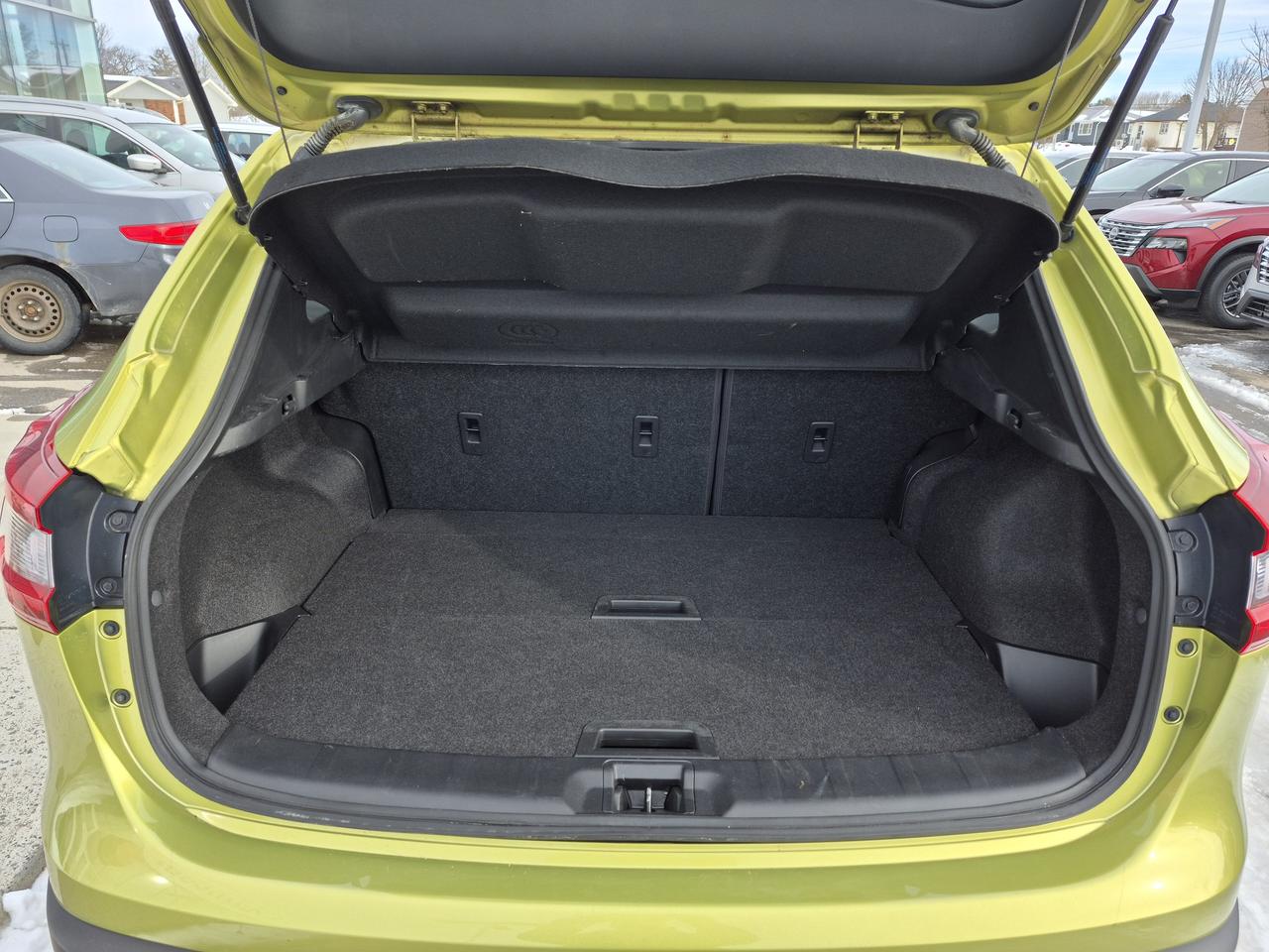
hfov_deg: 73.9
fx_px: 843
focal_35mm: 23
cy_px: 476
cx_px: 634
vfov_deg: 58.9
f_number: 1.8
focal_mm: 5.4
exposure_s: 1/464
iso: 25
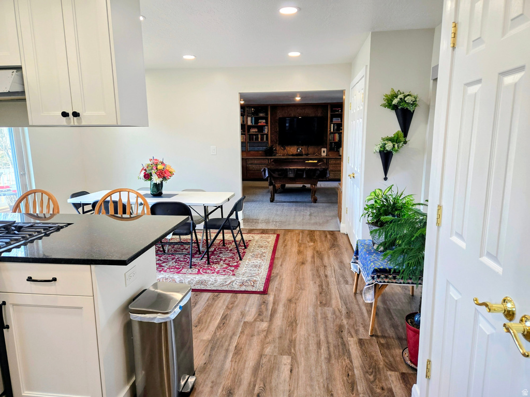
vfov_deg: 58.9
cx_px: 265
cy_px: 198
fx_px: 352
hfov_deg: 73.9
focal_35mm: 23
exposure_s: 1/120
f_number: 1.8
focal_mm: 5.4
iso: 100
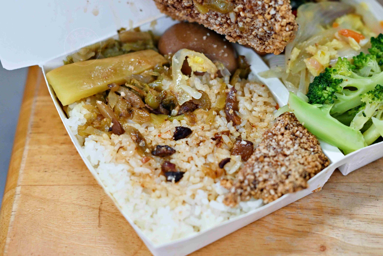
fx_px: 798
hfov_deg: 27.0
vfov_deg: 18.2
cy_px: 128
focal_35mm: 75
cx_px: 192
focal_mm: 50
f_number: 2.8
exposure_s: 1/160
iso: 1000
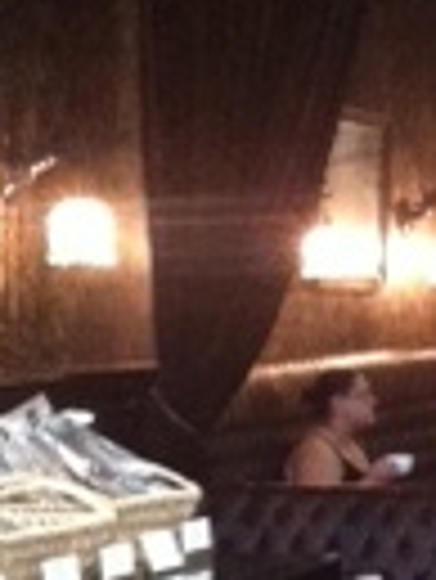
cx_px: 746
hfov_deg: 8.3
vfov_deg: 11.3
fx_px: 2901
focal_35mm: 173
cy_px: 544
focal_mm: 3.85
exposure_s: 1/17
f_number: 2.8
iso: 400
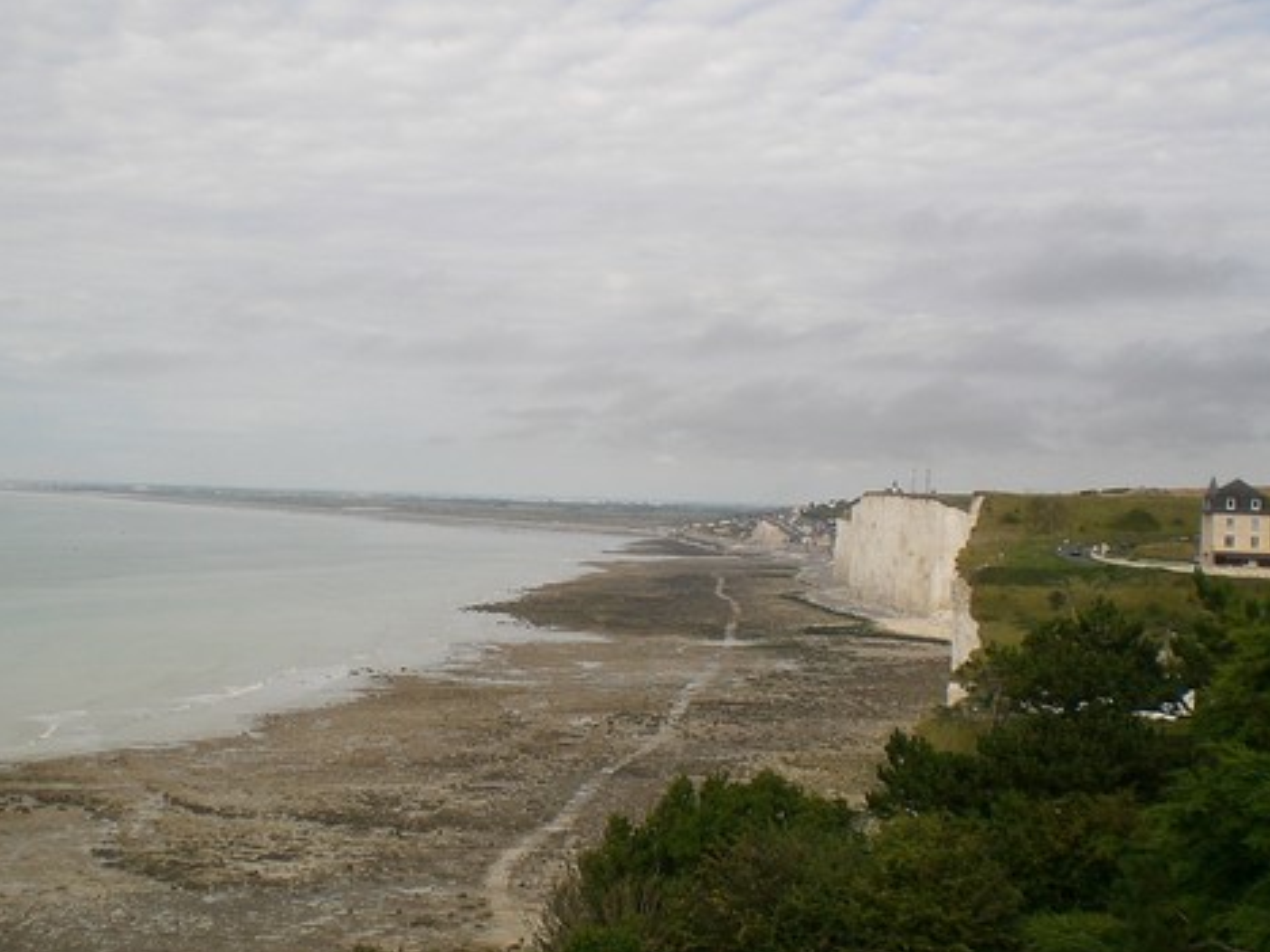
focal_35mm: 52
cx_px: 472
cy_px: 599
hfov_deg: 36.6
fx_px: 1908
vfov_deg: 27.9
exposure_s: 1/400
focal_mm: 6.3
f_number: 4.4
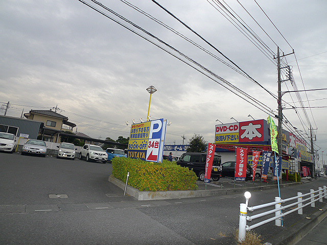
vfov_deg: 71.6
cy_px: 122
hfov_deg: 87.8
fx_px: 170
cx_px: 164
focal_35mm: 18
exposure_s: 1/400
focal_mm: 3.9
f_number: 2.8
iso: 100
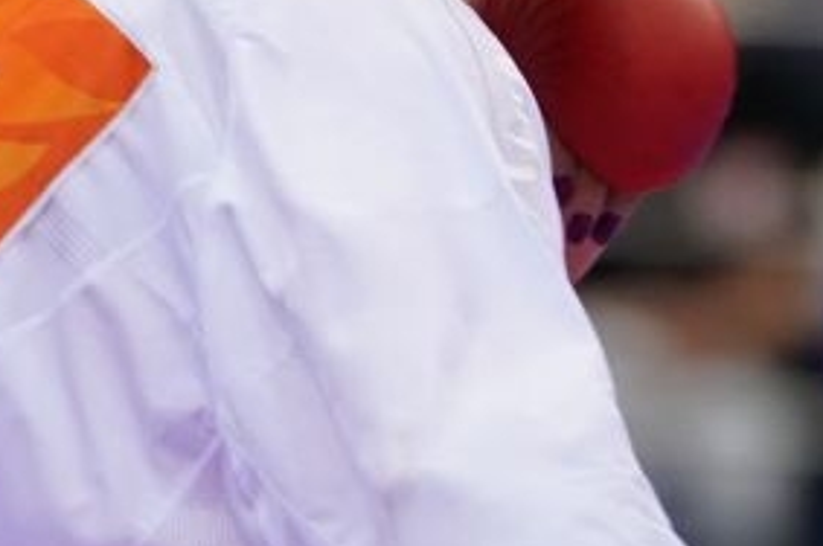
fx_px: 29091
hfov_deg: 1.6
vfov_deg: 1.1
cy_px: 540
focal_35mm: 1274
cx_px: 526
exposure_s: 1/1000
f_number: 2.8
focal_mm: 200
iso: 1250
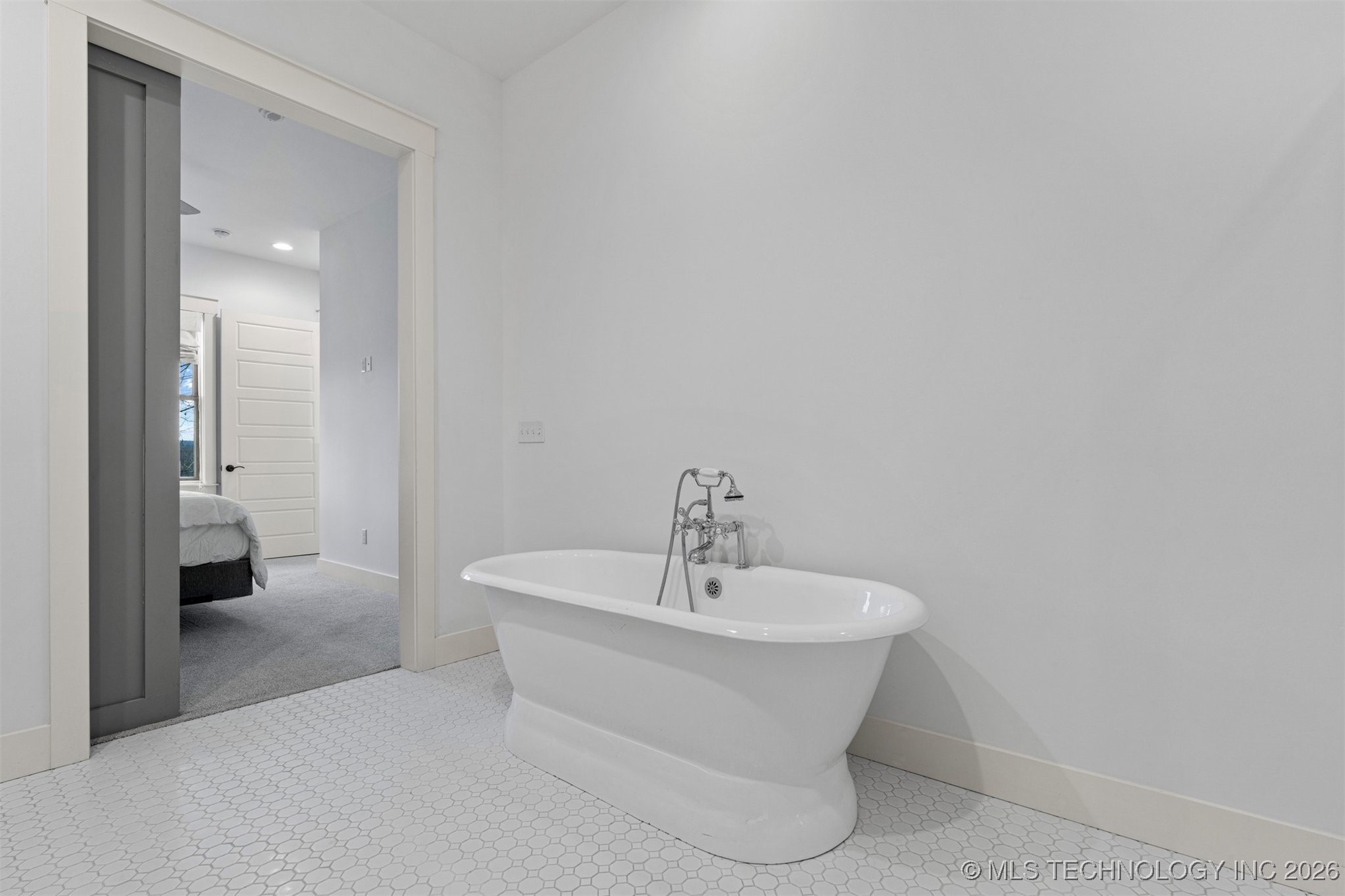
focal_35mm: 16
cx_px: 672
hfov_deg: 96.7
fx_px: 598
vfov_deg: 73.7
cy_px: 448
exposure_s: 1.6
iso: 100
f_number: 8
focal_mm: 16
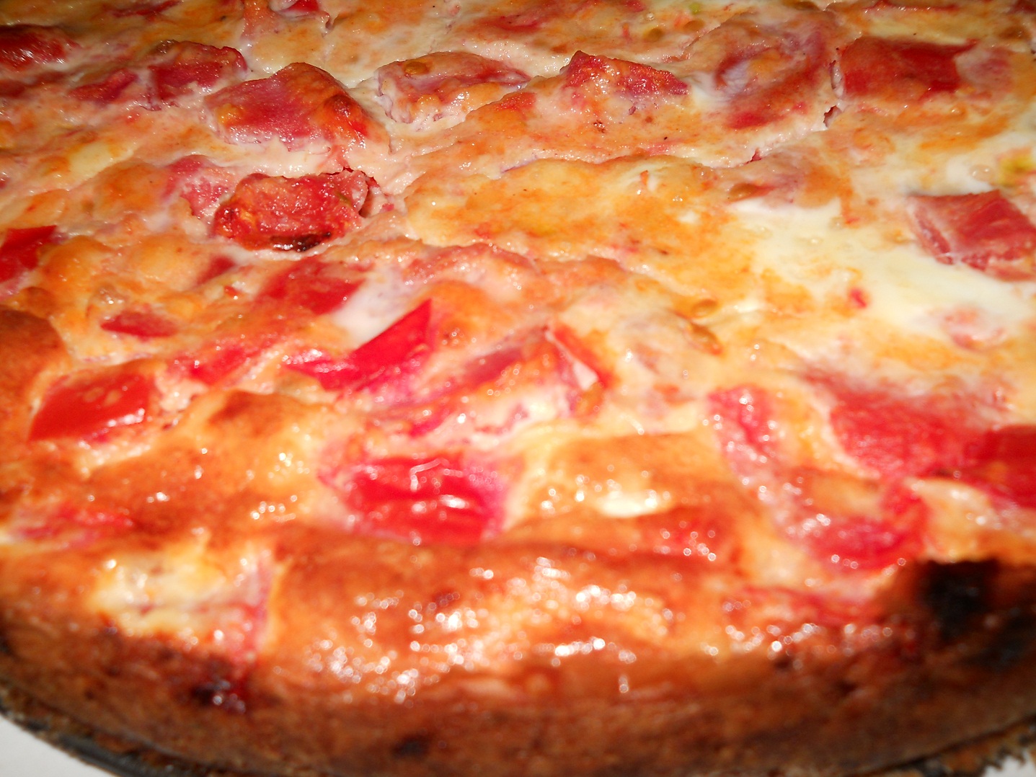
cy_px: 388
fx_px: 1227
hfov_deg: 45.8
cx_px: 518
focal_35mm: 41
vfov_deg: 35.1
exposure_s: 1/30
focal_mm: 6.72
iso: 80
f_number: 5.5
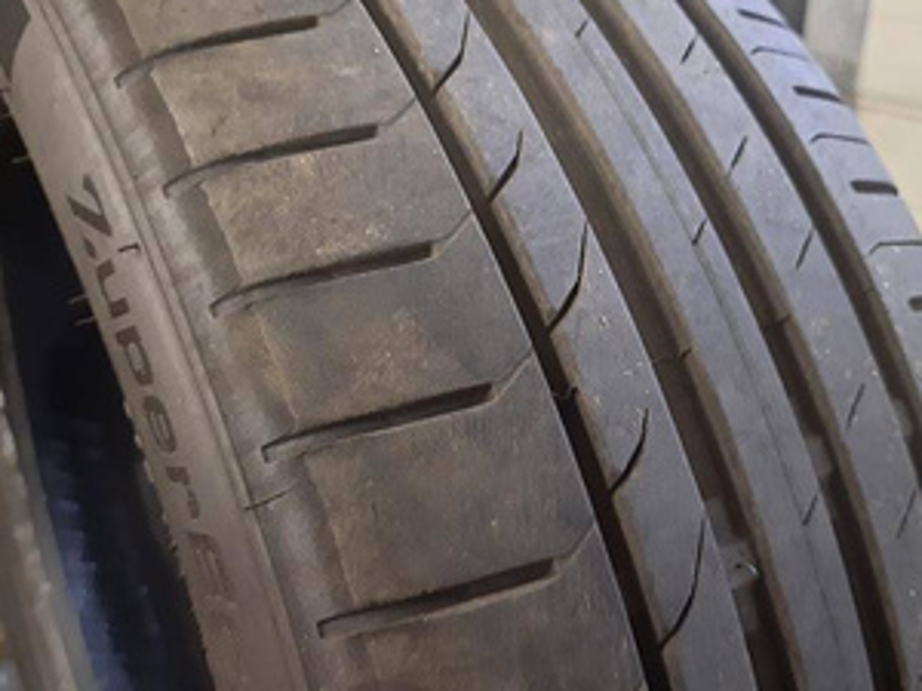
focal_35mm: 36
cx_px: 519
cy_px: 307
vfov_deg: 39.6
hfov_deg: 51.2
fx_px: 959
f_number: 1.8
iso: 640
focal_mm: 5.23
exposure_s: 1/25
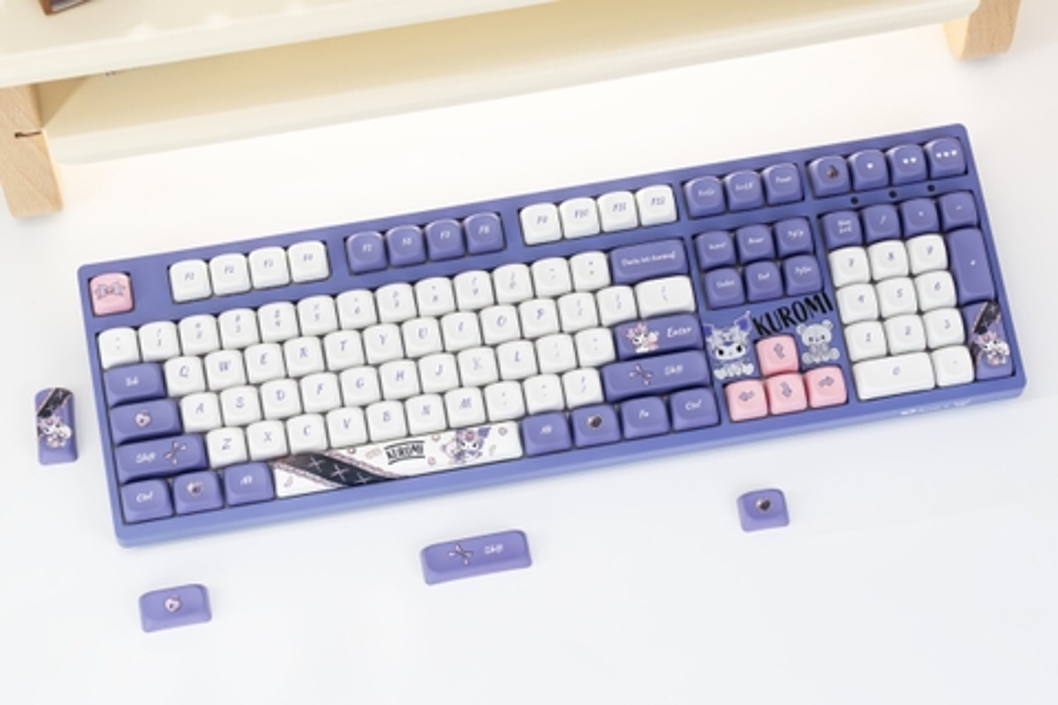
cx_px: 529
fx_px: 3086
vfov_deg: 13.0
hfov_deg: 19.5
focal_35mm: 105
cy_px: 352
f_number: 6.3
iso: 640
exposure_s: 1/160
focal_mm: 70
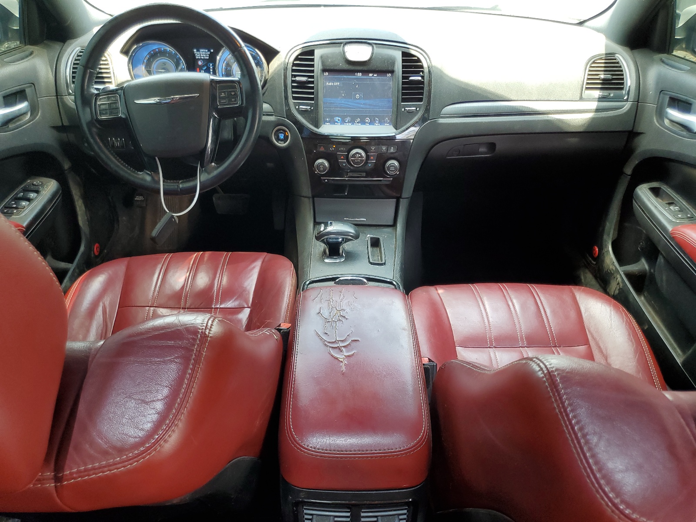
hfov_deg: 67.3
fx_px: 523
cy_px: 261
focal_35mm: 26
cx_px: 348
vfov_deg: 53.1
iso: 63
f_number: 1.5
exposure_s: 1/120
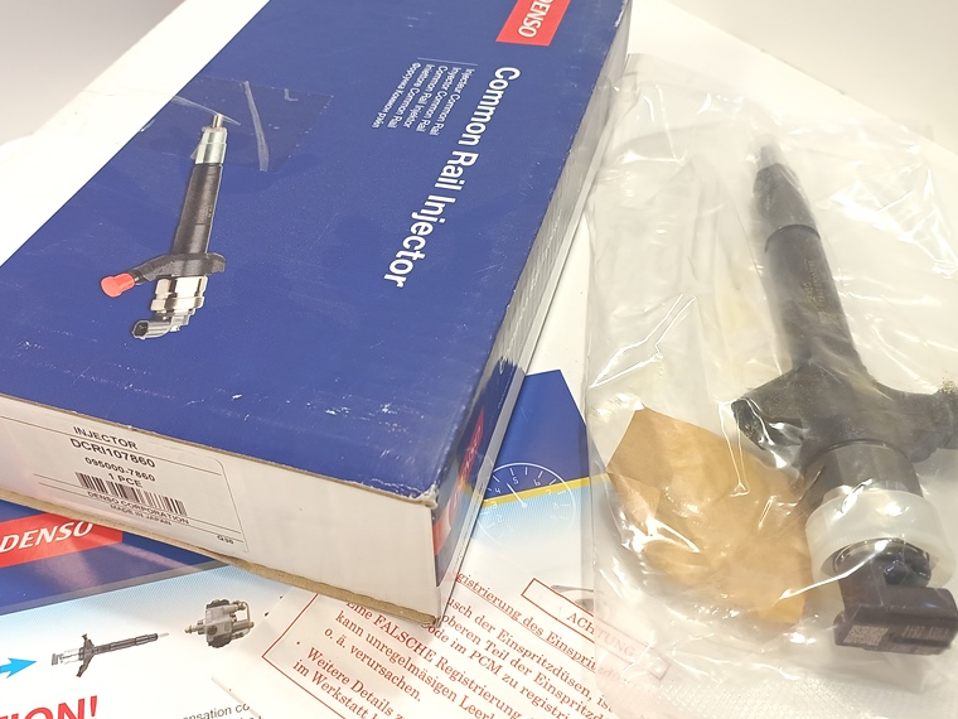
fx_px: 858
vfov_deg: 45.4
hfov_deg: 58.3
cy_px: 315
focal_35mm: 31
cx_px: 436
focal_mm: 5.06
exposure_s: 1/50
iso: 80
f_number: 1.8
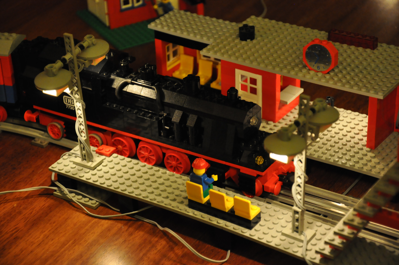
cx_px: 200
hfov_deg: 19.5
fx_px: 1162
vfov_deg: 13.0
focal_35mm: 105
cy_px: 132
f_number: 5.3
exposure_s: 1/8
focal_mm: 70
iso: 1600
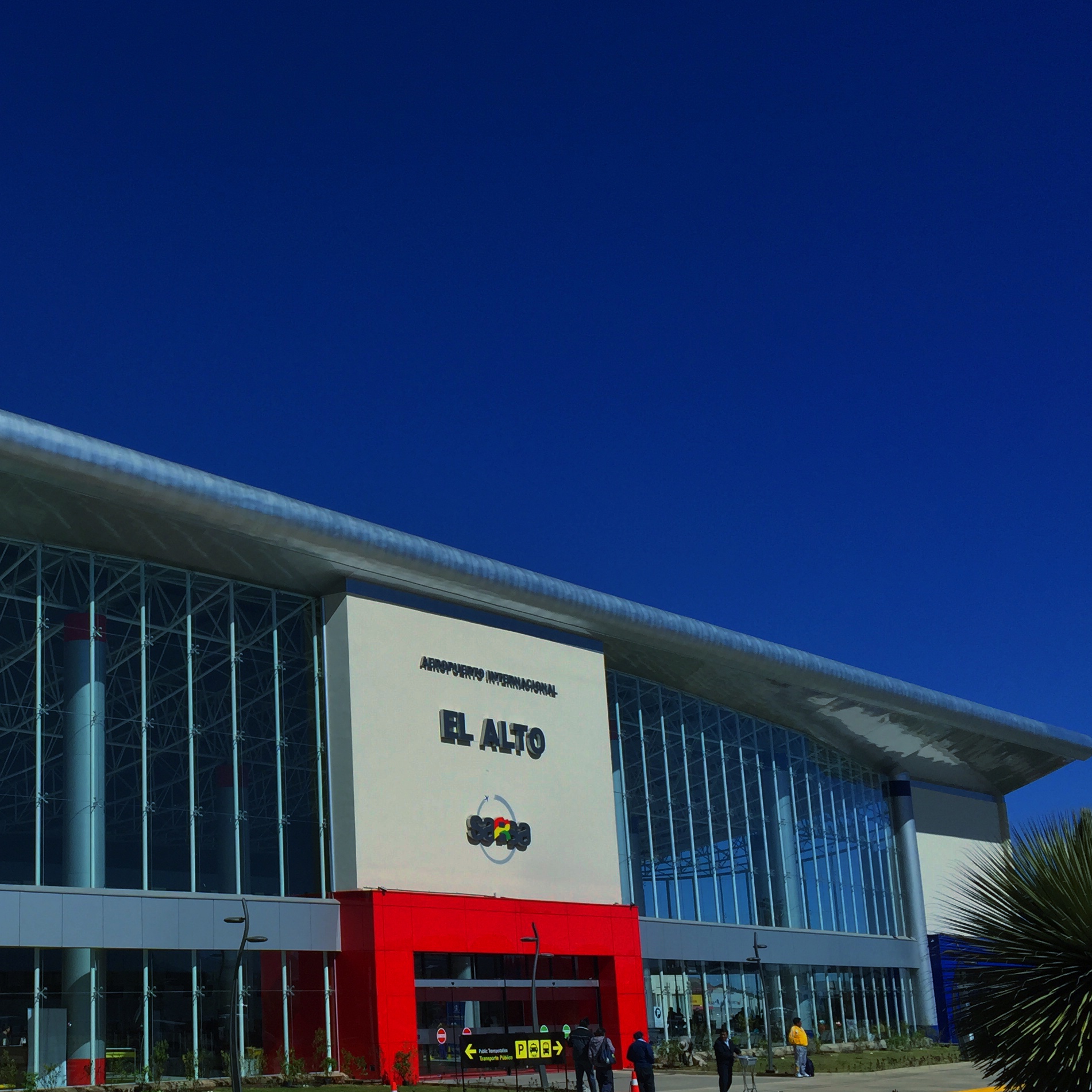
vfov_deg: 38.2
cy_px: 657
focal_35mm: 44
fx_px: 1570
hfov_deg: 36.6
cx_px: 175
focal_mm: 4.15
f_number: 2.2
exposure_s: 1/3049
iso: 32
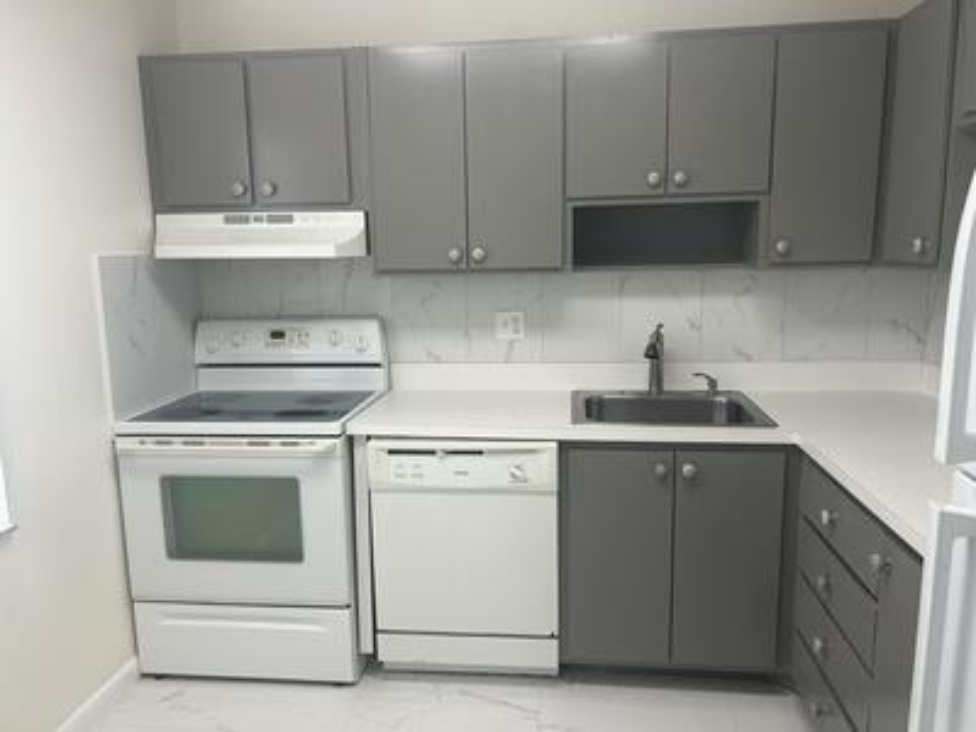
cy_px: 366
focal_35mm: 26
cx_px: 488
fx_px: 733
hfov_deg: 67.3
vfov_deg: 53.1
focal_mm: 5.7
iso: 100
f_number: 1.5
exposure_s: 1/60
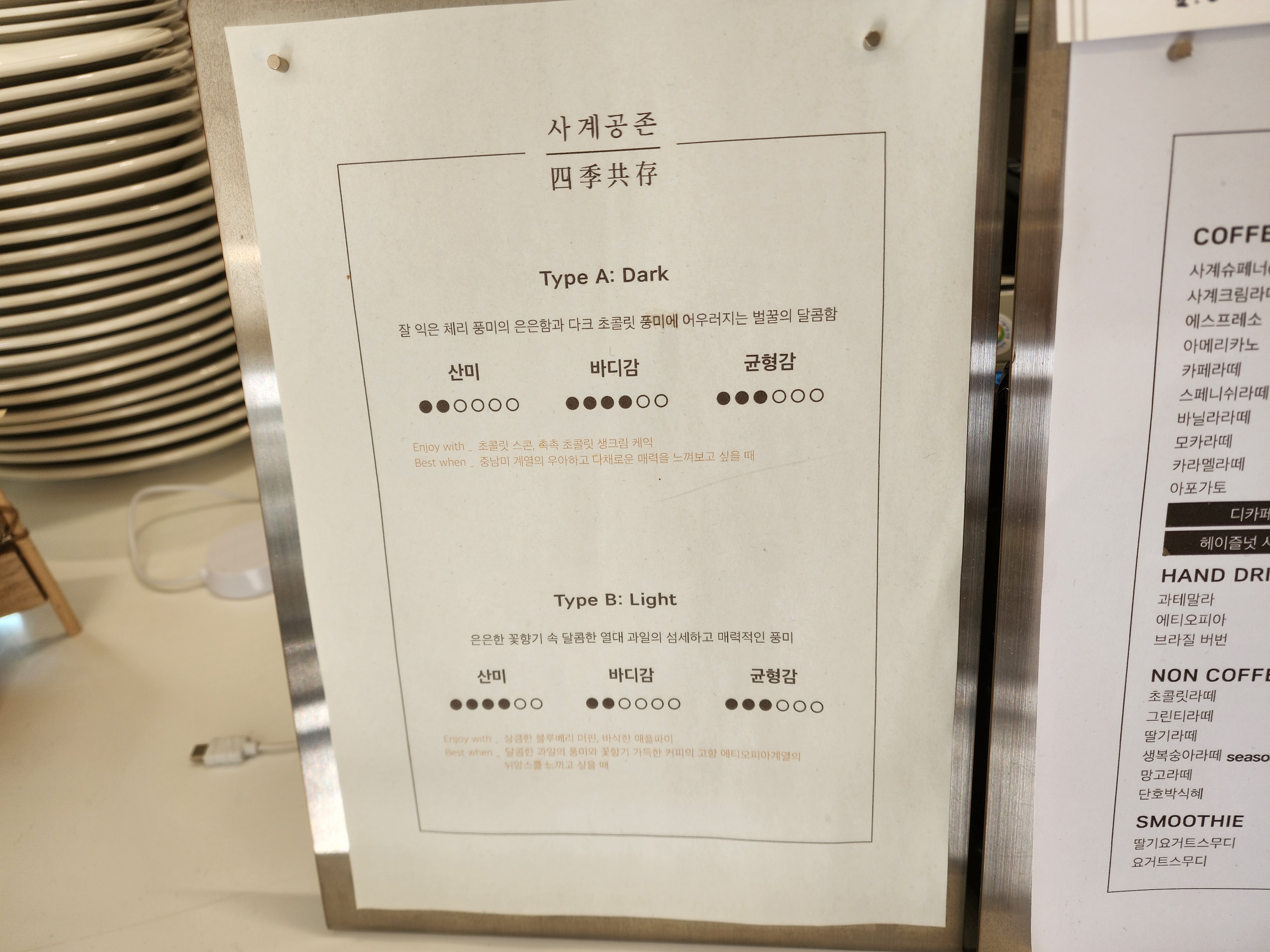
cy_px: 476
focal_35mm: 23
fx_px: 844
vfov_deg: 58.9
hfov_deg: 73.9
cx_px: 635
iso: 12
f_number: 1.8
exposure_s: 1/120
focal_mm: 6.4
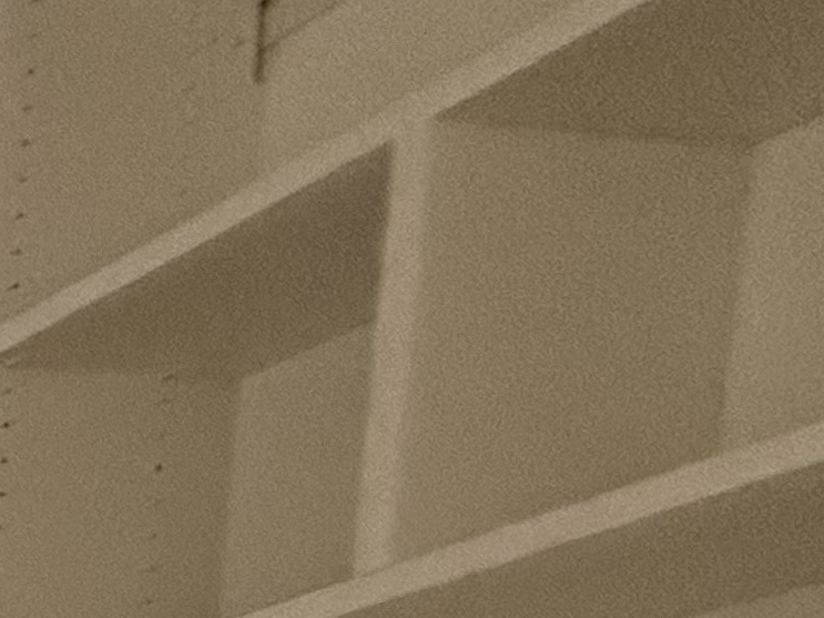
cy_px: 1478
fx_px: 1809
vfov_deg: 13.8
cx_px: -1326
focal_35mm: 76
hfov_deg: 13.7
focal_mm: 2.22
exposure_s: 1/120
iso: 400
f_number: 2.2
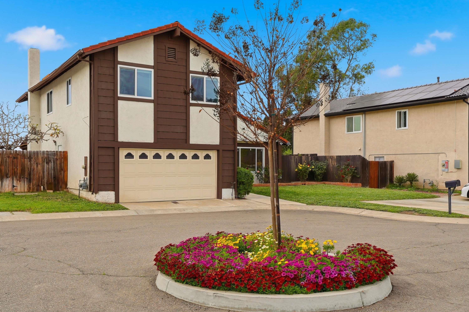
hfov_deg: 55.8
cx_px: 231
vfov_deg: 38.9
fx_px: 443
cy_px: 157
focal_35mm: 34
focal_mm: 22
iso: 100
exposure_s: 1/1600
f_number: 7.1
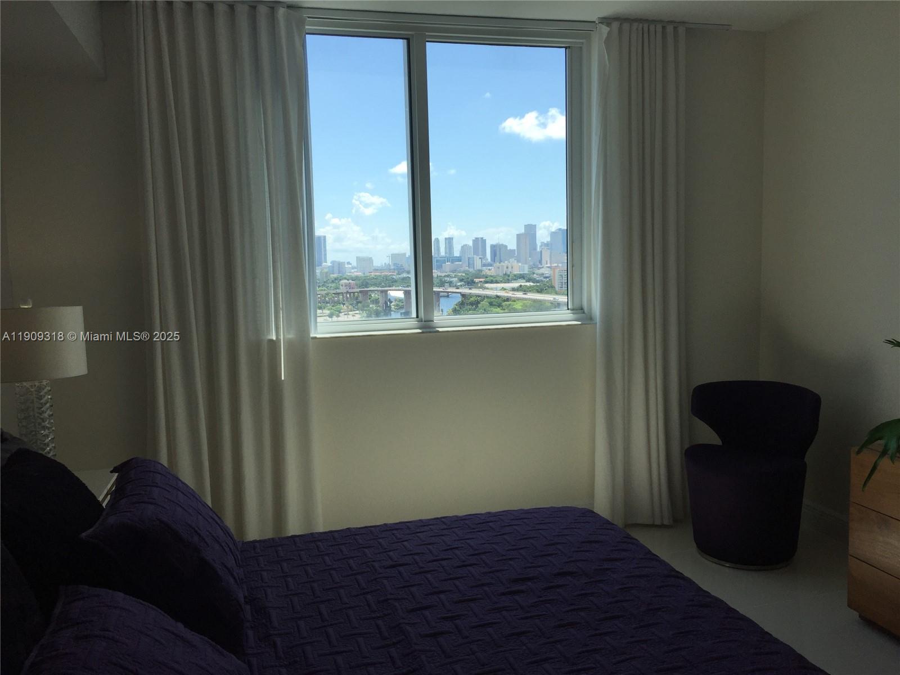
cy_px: 338
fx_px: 754
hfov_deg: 61.7
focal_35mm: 29
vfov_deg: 48.2
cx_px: 450
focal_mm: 4.15
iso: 32
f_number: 2.2
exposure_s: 1/1068
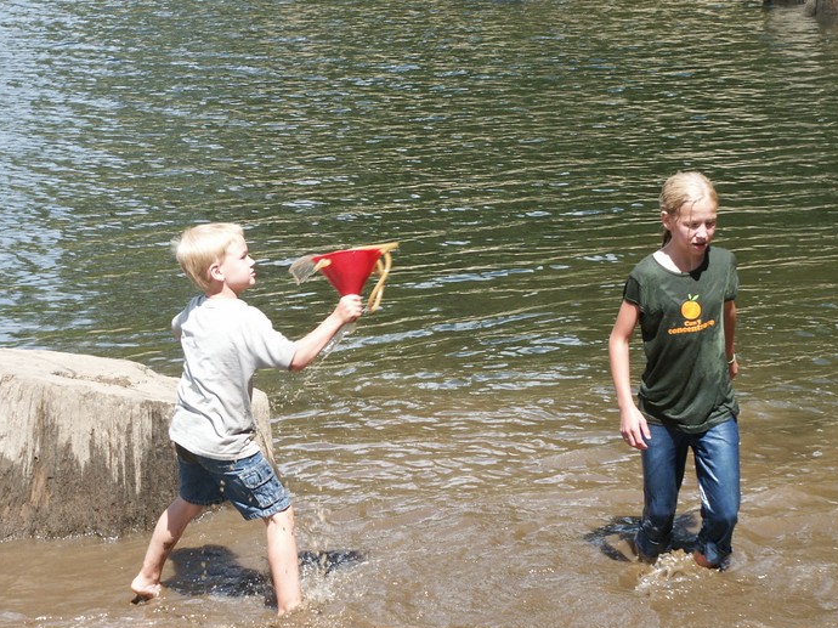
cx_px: 424
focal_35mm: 145
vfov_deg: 10.2
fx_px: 3509
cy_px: 306
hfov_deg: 13.6
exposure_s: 1/350
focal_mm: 31.57
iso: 100
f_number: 5.6
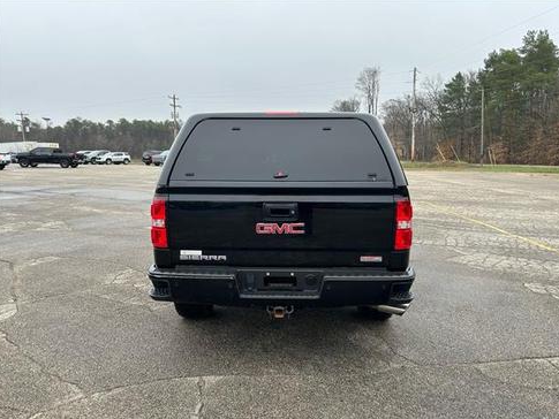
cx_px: 285
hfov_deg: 65.3
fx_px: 436
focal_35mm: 27
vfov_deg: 51.4
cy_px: 215
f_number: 1.5
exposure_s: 1/521
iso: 50
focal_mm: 5.7
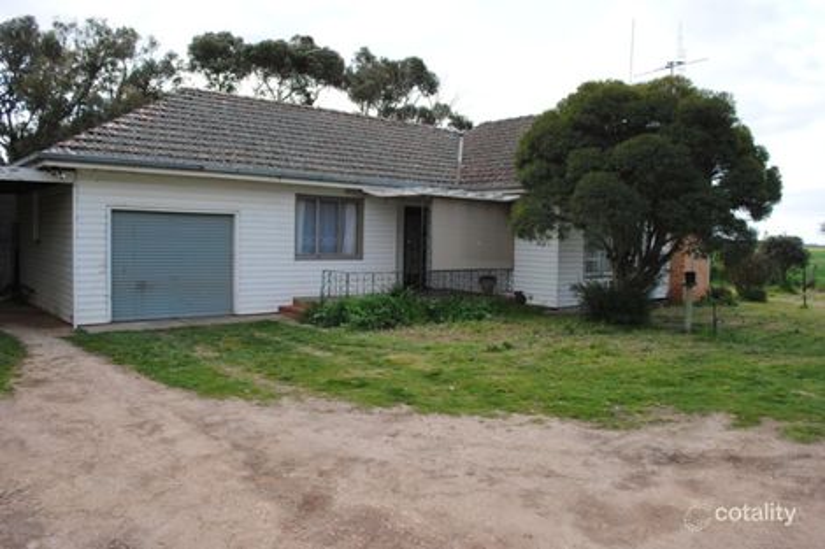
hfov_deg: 67.4
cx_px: 412
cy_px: 274
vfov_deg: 47.9
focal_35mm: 27
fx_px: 618
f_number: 5.6
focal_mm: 18
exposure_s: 1/200
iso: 100
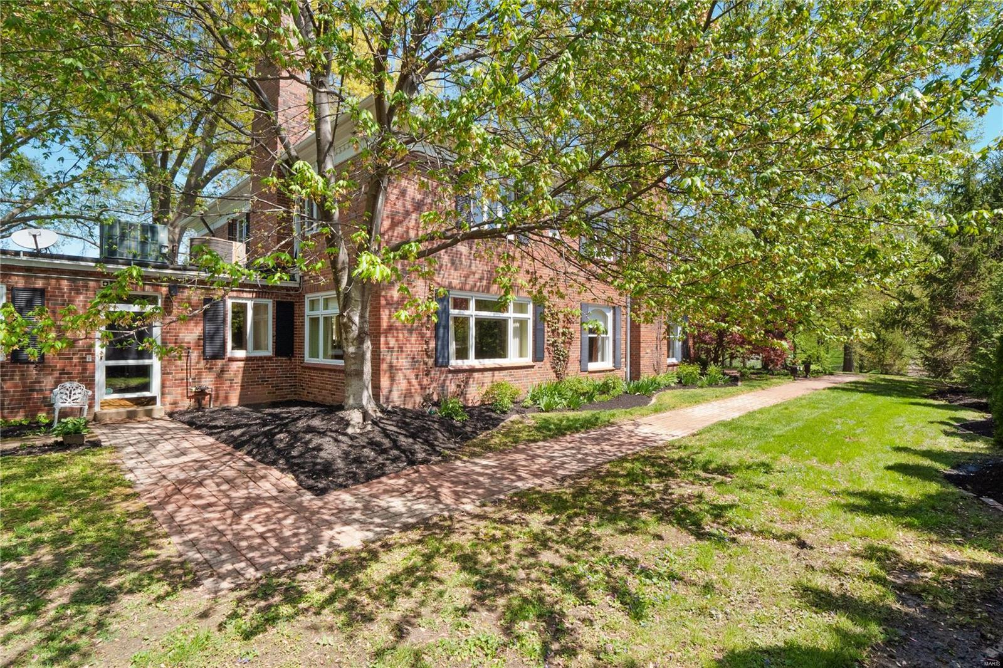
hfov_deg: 96.7
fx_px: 446
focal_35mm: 16
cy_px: 334
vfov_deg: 73.7
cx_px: 502
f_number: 10
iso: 400
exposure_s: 1/200
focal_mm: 8
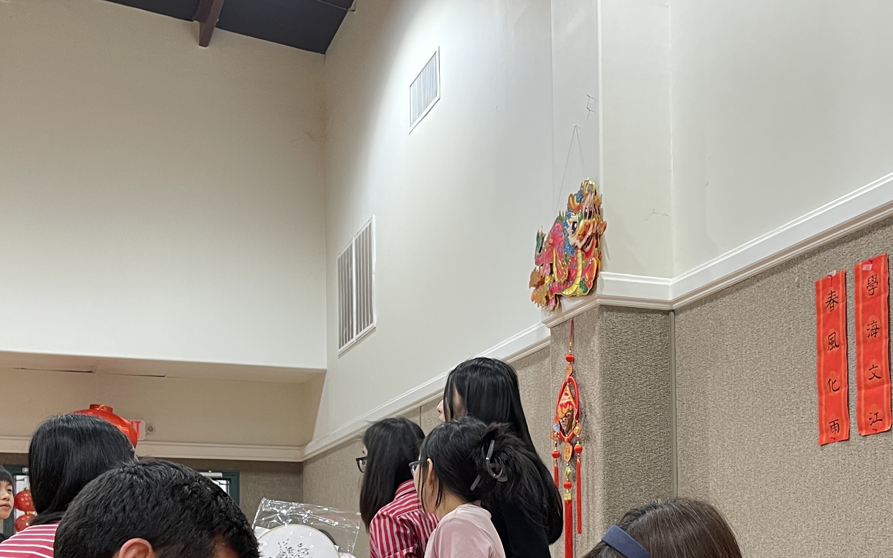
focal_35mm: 49
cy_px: 537
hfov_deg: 41.0
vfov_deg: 25.3
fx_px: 1192
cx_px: 510
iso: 125
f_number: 1.6
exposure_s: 1/60
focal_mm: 5.1
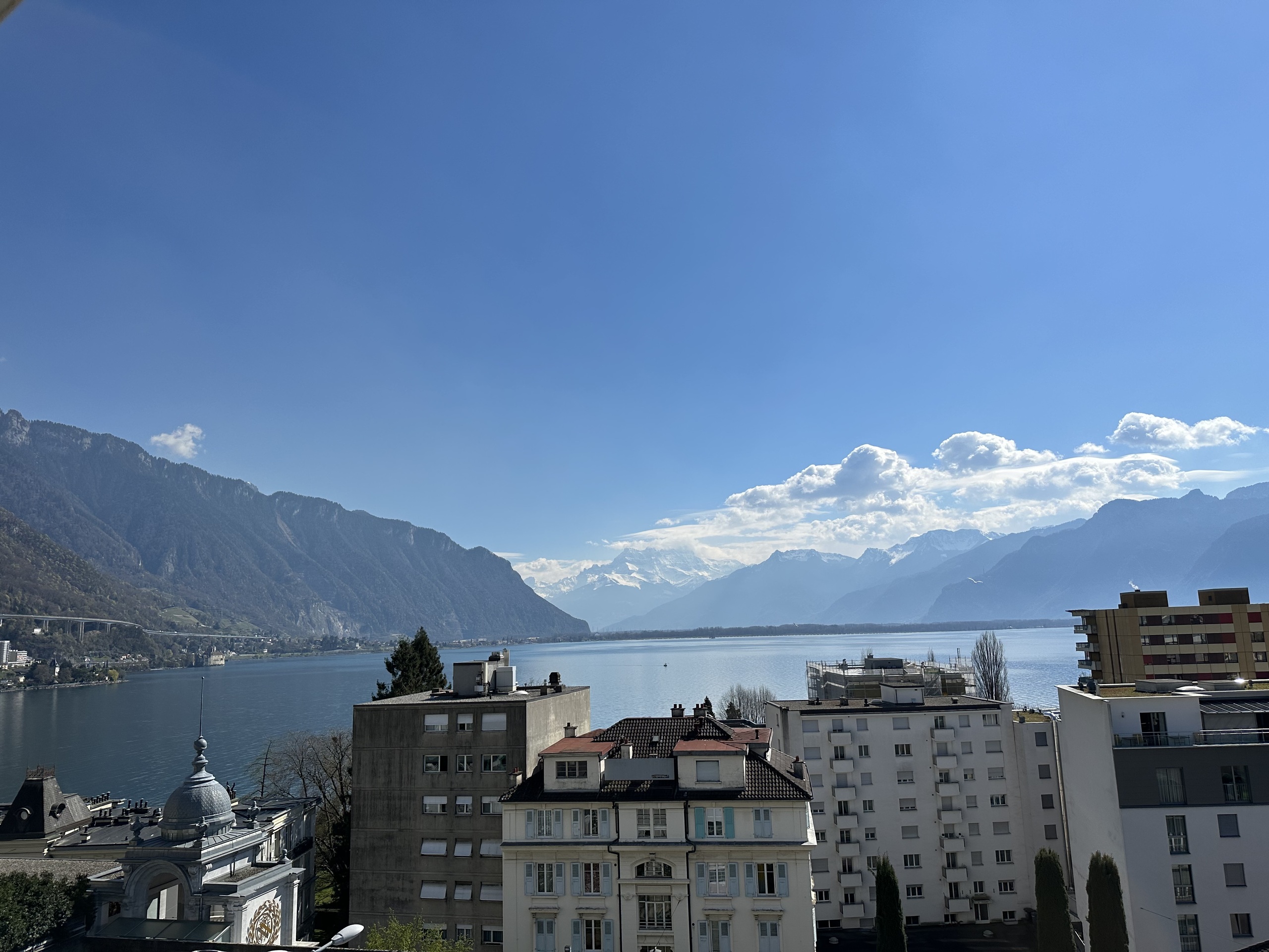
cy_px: 476
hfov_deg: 71.6
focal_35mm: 24
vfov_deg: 56.8
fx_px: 880
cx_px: 634
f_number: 1.78
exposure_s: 1/12048
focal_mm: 6.86
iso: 80
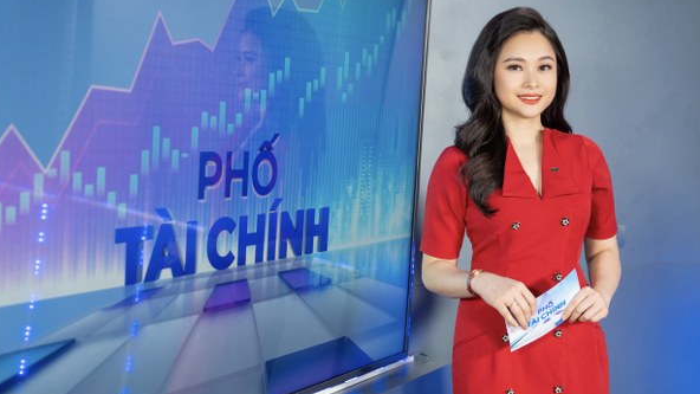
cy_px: 204
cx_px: 346
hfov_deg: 40.3
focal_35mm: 51
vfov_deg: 23.3
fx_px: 955
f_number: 2.8
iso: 1000
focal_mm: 48.4
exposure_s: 1/125
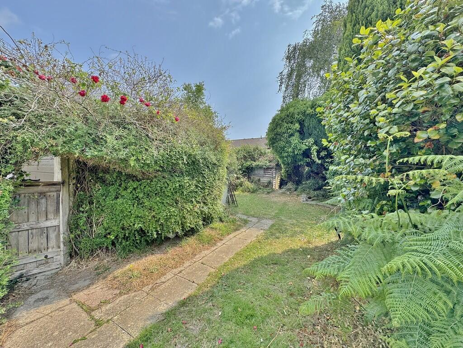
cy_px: 174
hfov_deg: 102.1
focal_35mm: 14
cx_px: 232
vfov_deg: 85.7
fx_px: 187
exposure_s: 1/636
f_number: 2.2
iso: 40
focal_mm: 2.22
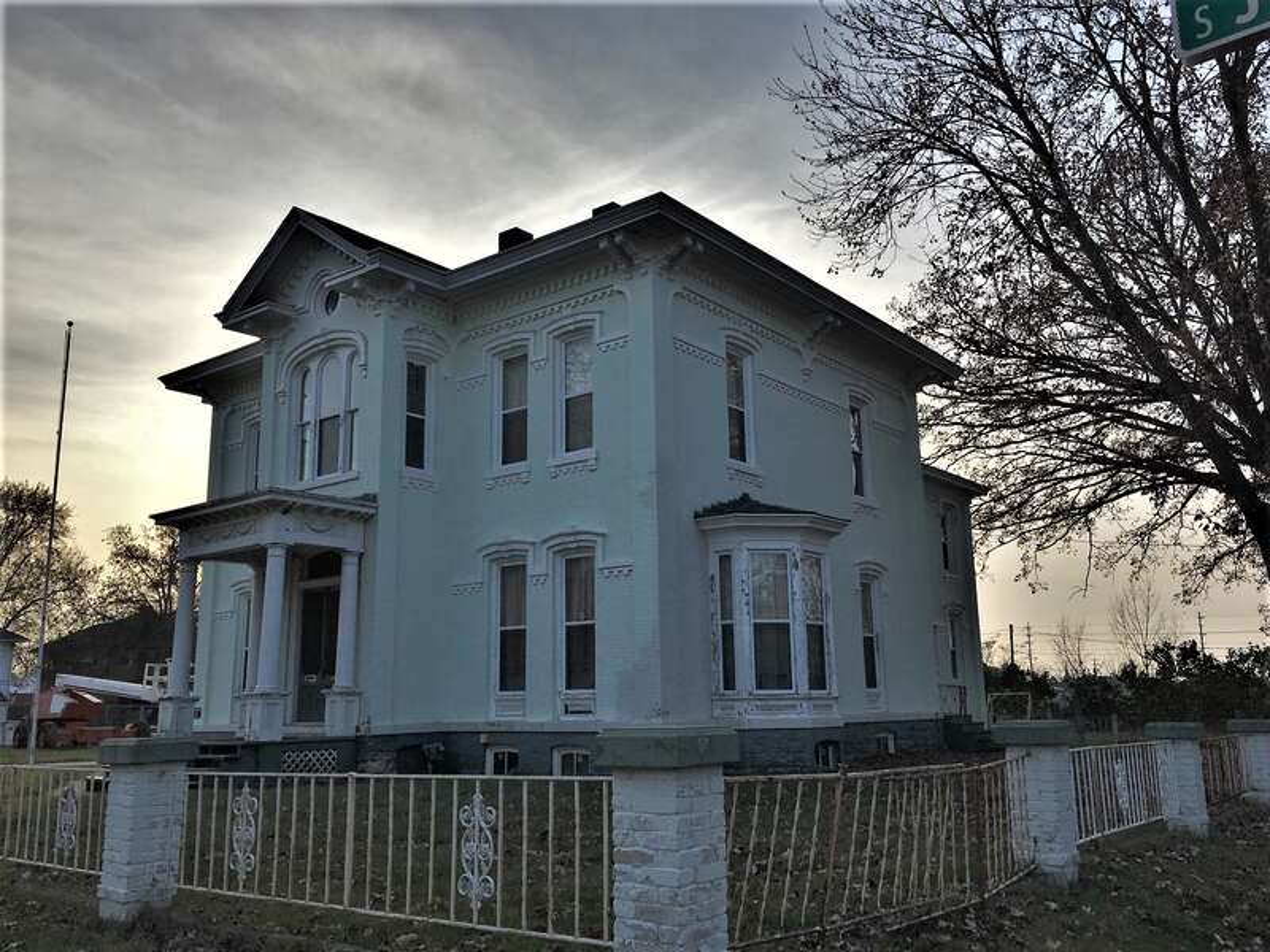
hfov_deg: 61.7
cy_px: 476
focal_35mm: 29
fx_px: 1064
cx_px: 635
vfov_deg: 48.2
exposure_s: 1/1399
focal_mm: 4.15
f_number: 2.2
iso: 25
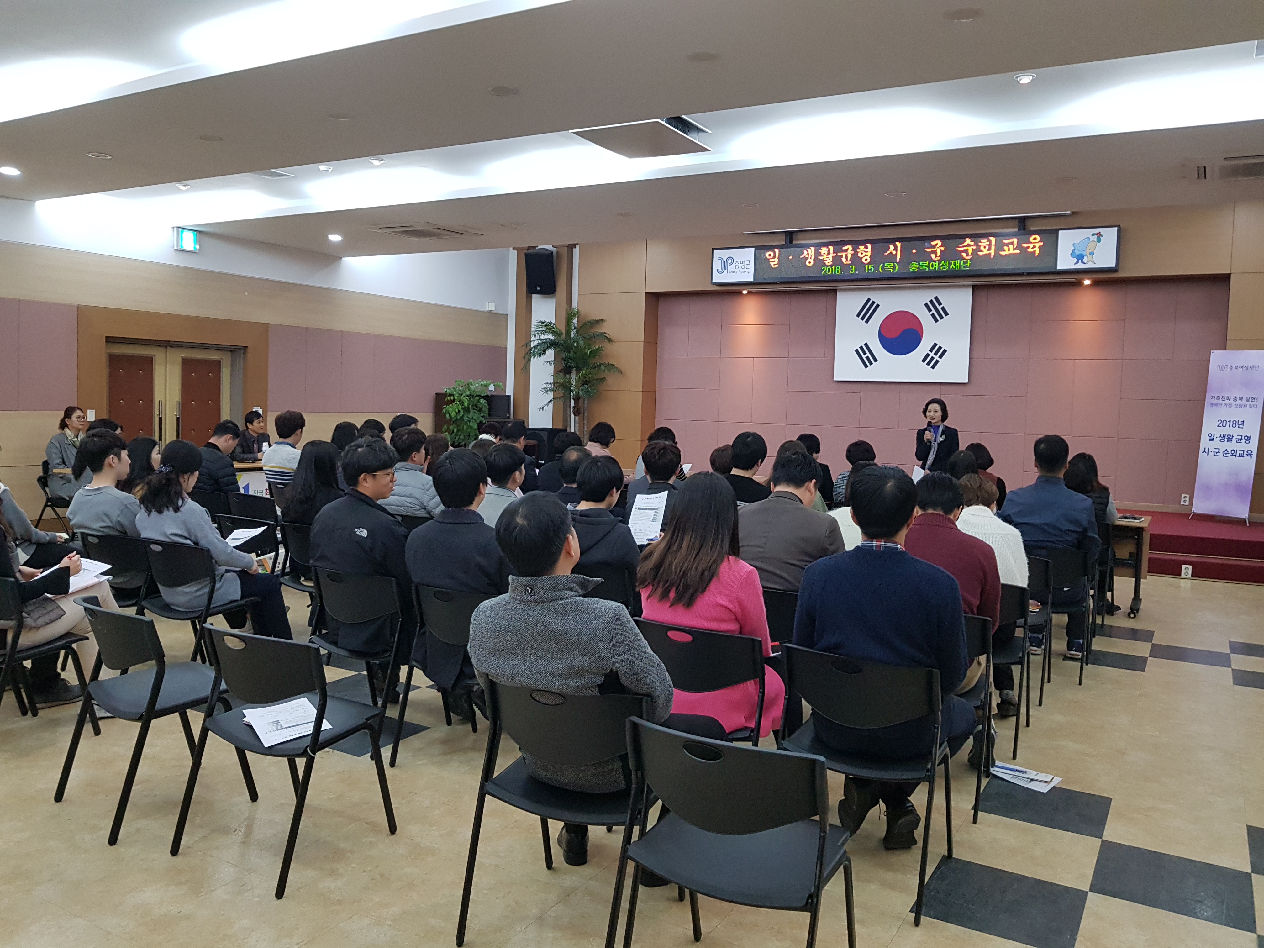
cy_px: 474
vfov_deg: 53.1
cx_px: 632
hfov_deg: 67.3
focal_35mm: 26
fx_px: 949
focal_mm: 4.2
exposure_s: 1/60
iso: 200
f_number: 1.7
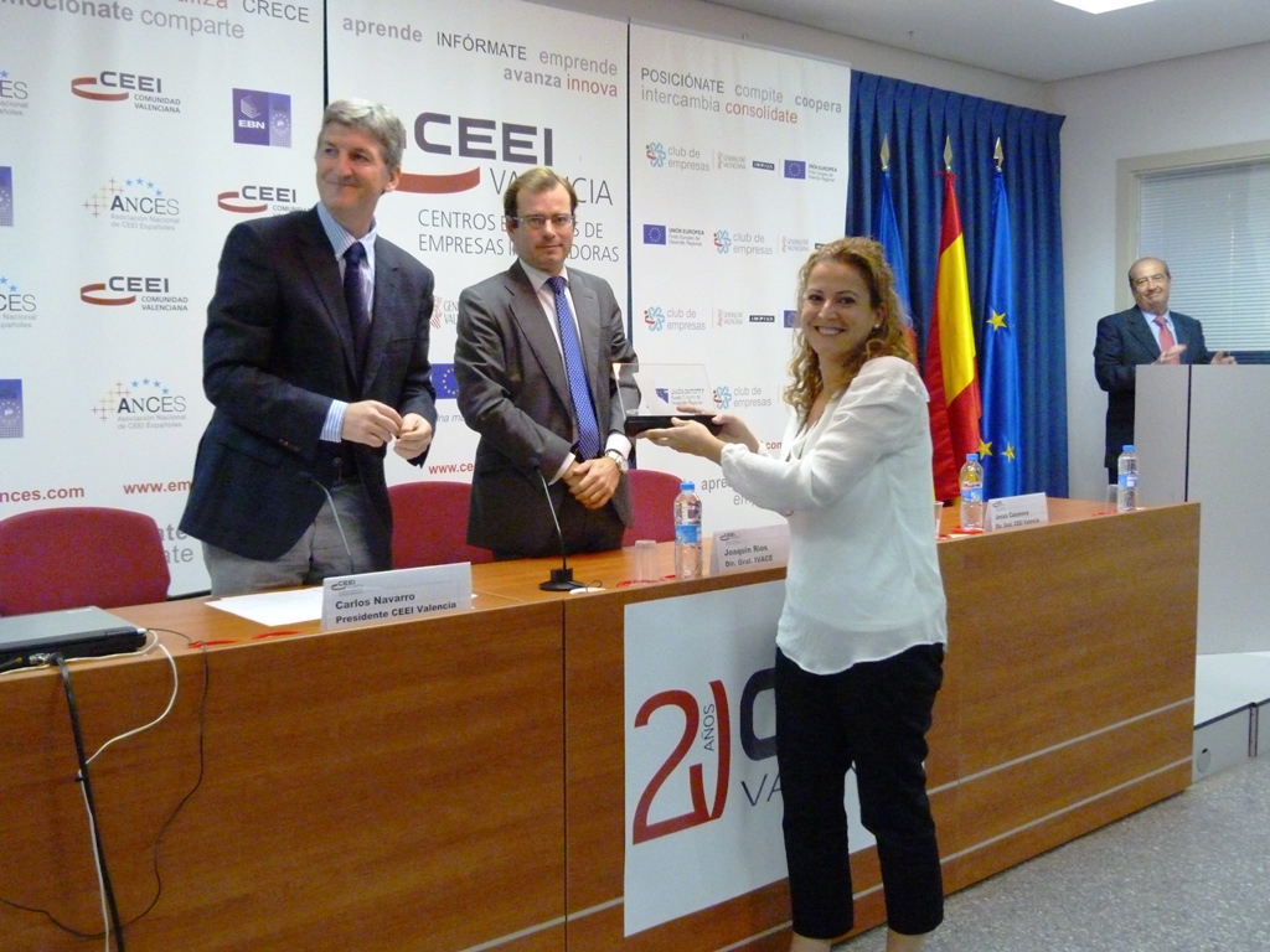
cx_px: 635
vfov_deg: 41.8
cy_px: 476
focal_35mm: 34
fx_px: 1247
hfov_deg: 54.0
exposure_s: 1/40
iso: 800
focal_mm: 6.2
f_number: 3
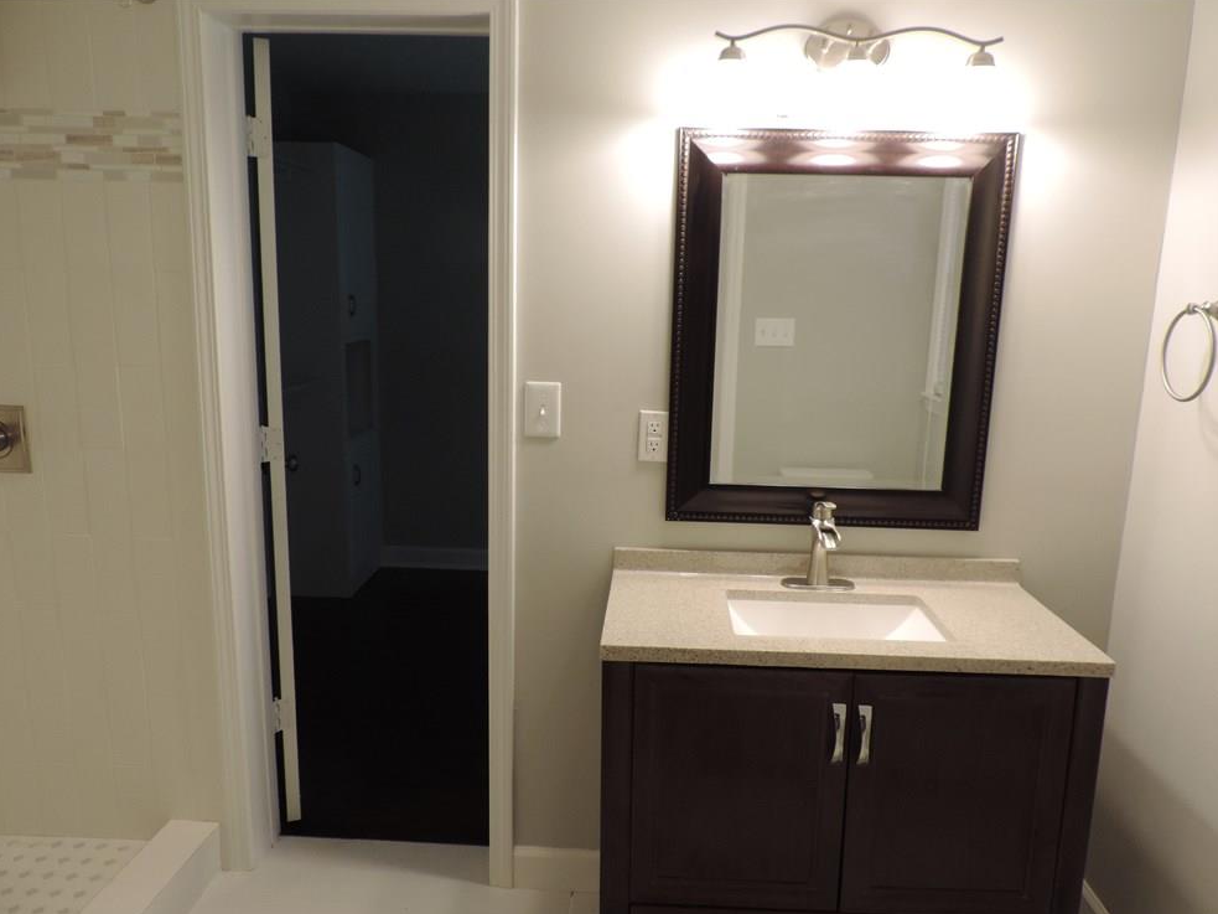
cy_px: 471
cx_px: 608
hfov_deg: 69.4
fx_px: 880
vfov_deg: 54.9
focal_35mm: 25
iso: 250
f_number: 3
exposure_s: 1/30
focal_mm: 4.3
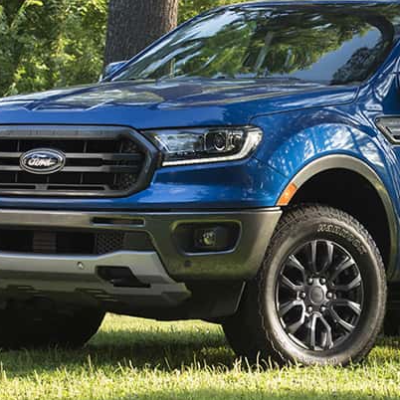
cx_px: 360
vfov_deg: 8.0
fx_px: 2850
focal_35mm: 218
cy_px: 159
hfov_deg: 8.0
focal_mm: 86
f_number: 5.6
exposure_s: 1/80
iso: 400
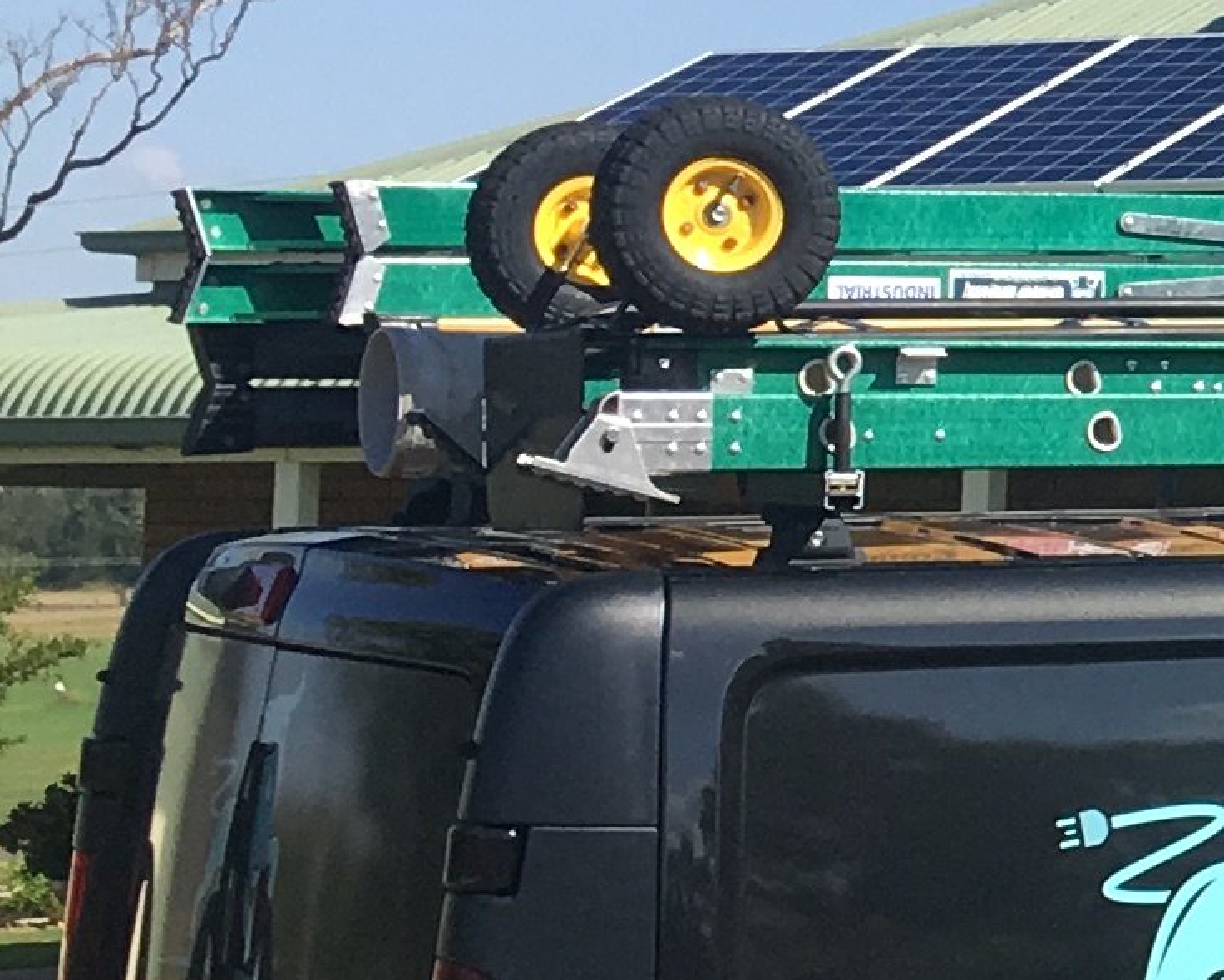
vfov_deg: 9.9
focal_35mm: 155
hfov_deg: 10.6
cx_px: 2944
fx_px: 5616
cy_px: 193
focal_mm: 4.15
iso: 25
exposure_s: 1/1221
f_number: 2.2
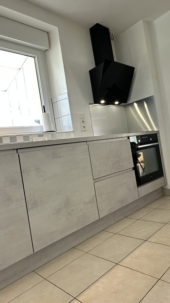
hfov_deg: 44.1
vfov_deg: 74.0
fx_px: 201
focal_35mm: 25
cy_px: 143
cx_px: 132
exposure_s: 1/90
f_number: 2.2
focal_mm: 2.22
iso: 320
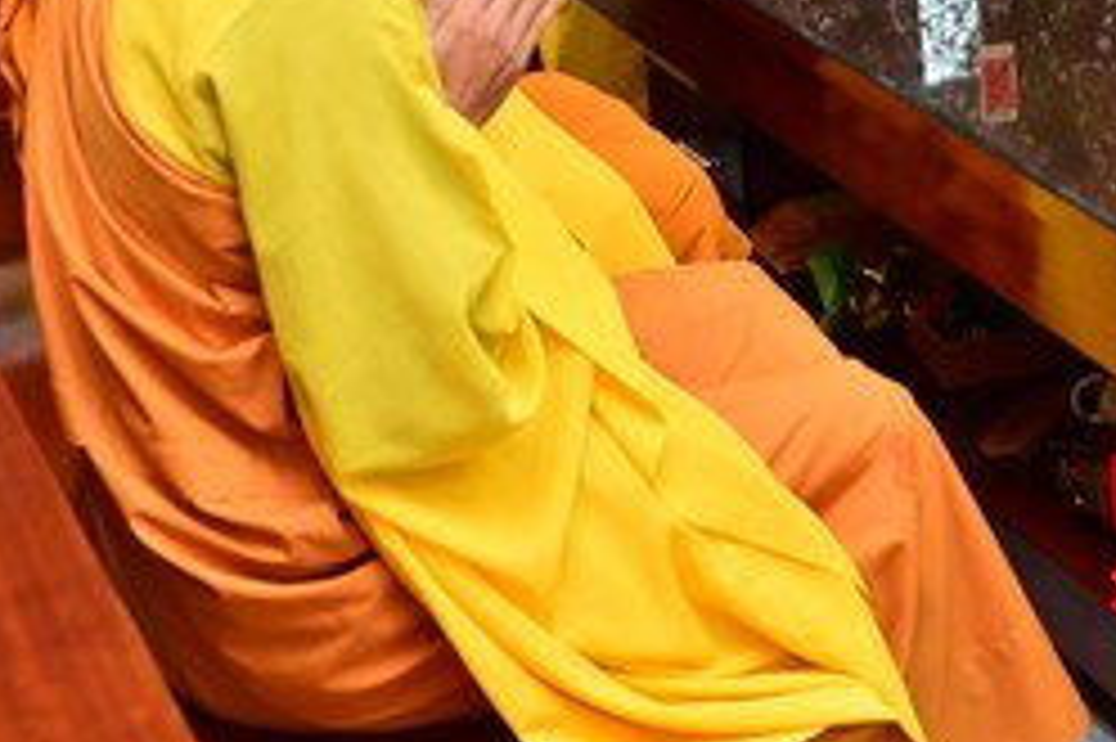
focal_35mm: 105
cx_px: 1228
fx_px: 3253
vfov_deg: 12.6
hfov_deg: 18.7
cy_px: -211
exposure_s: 1/125
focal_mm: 40
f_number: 5
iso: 1000
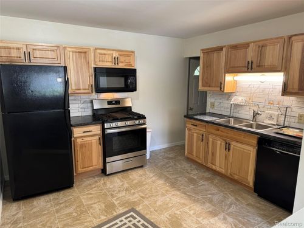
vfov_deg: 56.8
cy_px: 114
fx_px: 211
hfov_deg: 71.6
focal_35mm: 24
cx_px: 152
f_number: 1.78
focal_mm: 6.76
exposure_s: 1/60
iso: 125
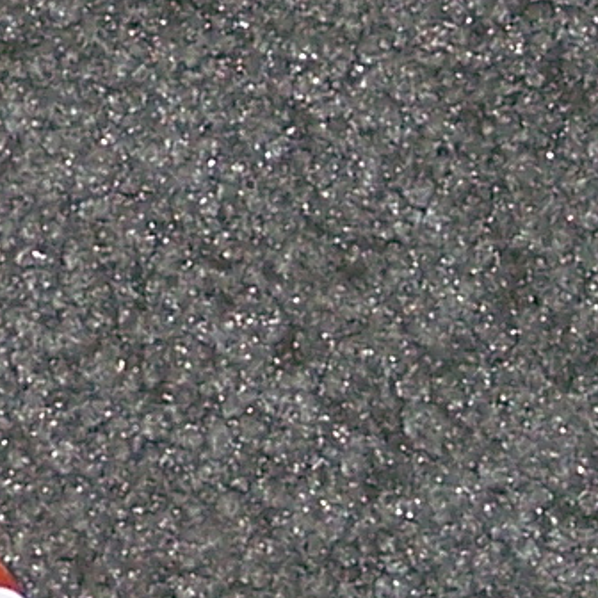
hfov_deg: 6.0
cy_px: -276
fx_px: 5727
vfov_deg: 5.9
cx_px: -91
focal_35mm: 293
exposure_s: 1/60
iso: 100
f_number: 2.8
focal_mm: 8
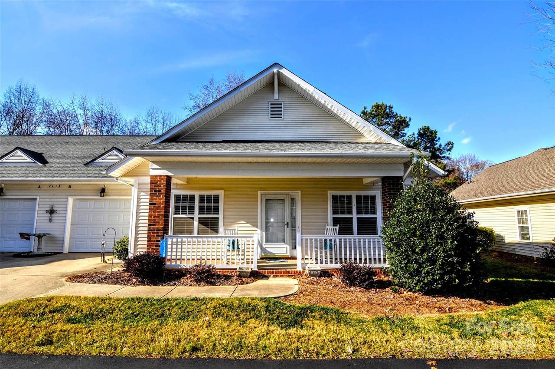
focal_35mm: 17
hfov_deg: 92.5
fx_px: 266
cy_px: 184
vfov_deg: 69.5
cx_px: 278
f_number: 8
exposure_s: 1/200
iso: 100
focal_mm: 11.5
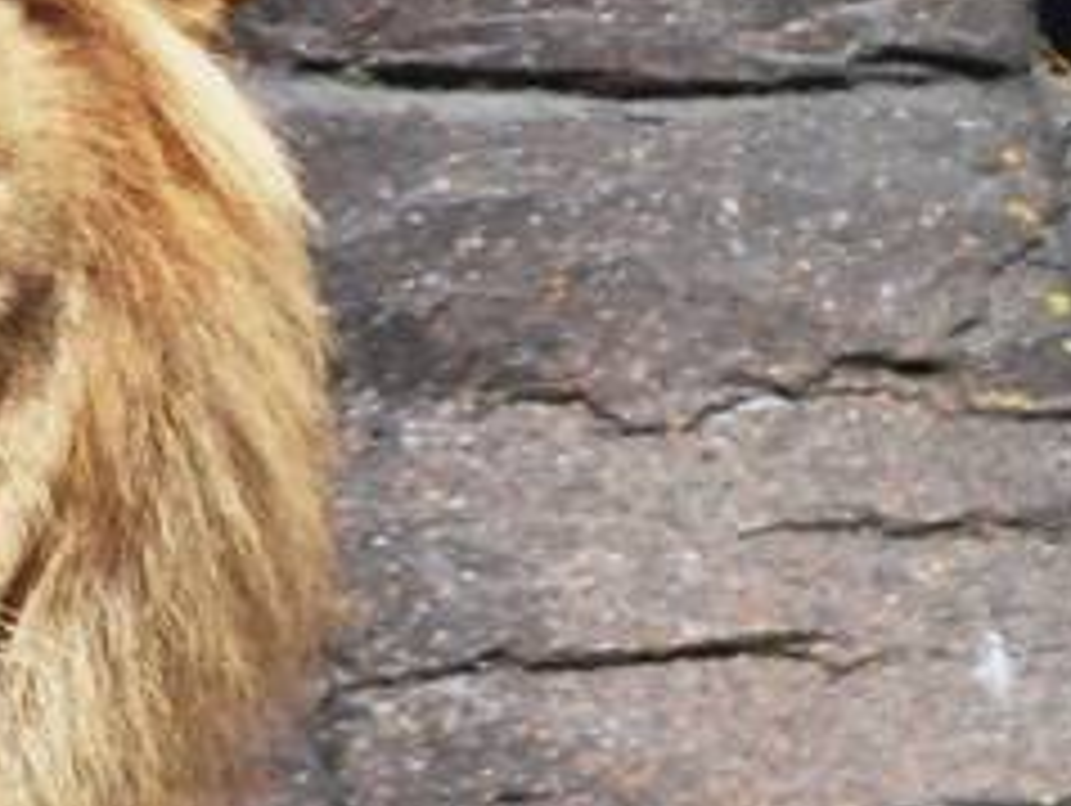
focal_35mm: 970
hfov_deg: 2.0
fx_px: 30042
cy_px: 1164
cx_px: -1710
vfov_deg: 1.5
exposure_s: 1/1600
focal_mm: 100
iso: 1600
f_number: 10
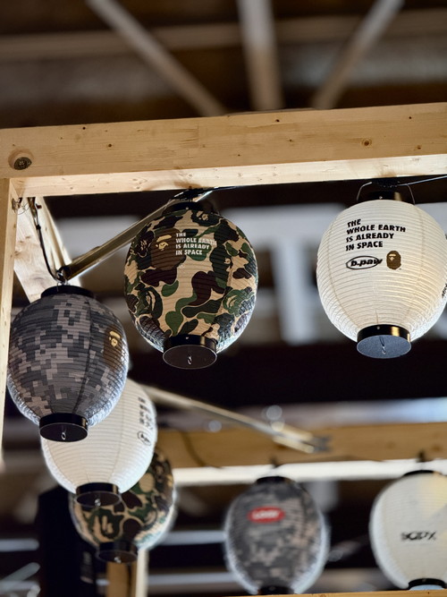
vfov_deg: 16.4
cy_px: 298
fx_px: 2067
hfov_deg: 12.3
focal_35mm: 120
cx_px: 224
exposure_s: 1/59
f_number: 2.8
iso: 800
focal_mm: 15.66
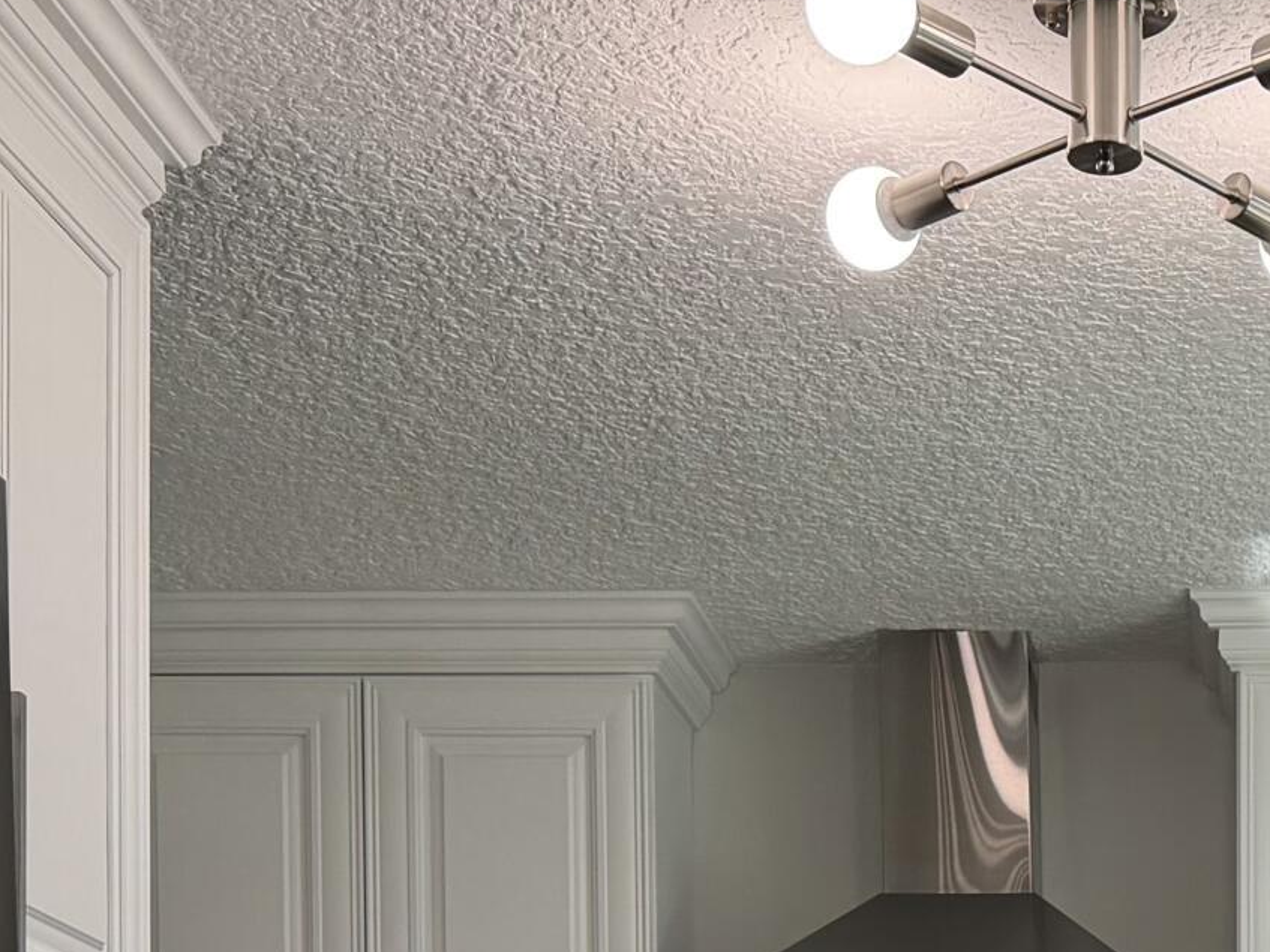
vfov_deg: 16.1
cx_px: 1204
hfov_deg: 22.3
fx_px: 3118
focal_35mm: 85
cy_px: 1352
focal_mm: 6.76
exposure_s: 1/197
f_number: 1.78
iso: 125
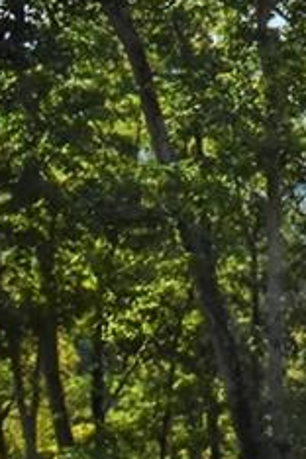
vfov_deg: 19.0
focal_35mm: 105
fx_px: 1339
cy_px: 21
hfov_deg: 10.8
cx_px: 761
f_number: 22
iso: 4000
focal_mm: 24
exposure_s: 1/500
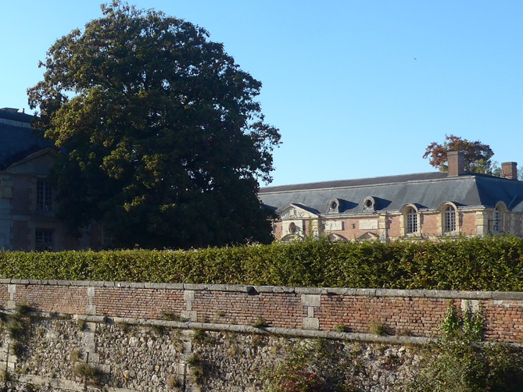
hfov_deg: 29.2
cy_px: 212
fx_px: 982
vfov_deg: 22.6
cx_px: 116
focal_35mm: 65
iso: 80
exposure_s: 1/800
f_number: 2.8
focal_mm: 6
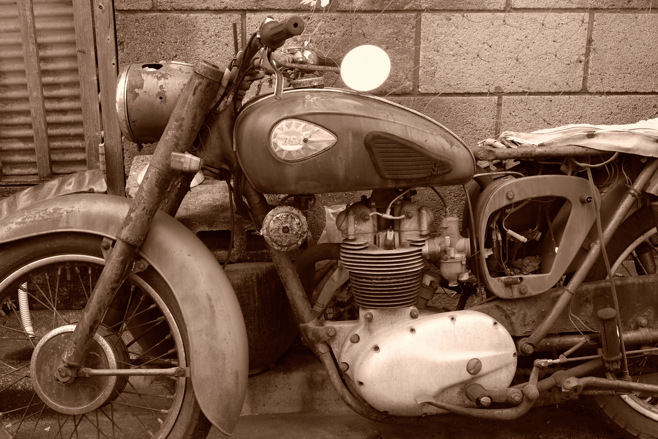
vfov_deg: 22.3
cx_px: 329
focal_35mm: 61
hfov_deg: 32.9
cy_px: 220
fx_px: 1115
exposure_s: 1/50
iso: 400
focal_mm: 40.7
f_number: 8
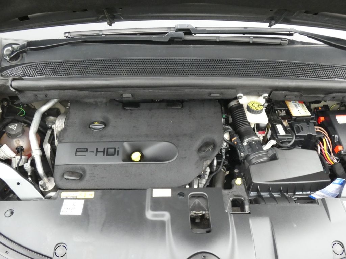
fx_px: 300
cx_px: 173
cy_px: 130
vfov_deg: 46.8
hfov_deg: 60.0
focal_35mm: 30
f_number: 5.6
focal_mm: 5.3
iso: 640
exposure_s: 1/80
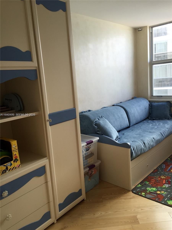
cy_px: 115
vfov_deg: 61.7
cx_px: 86
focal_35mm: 29
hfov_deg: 48.2
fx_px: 192
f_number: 2.2
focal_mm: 4.15
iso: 50
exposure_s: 1/100
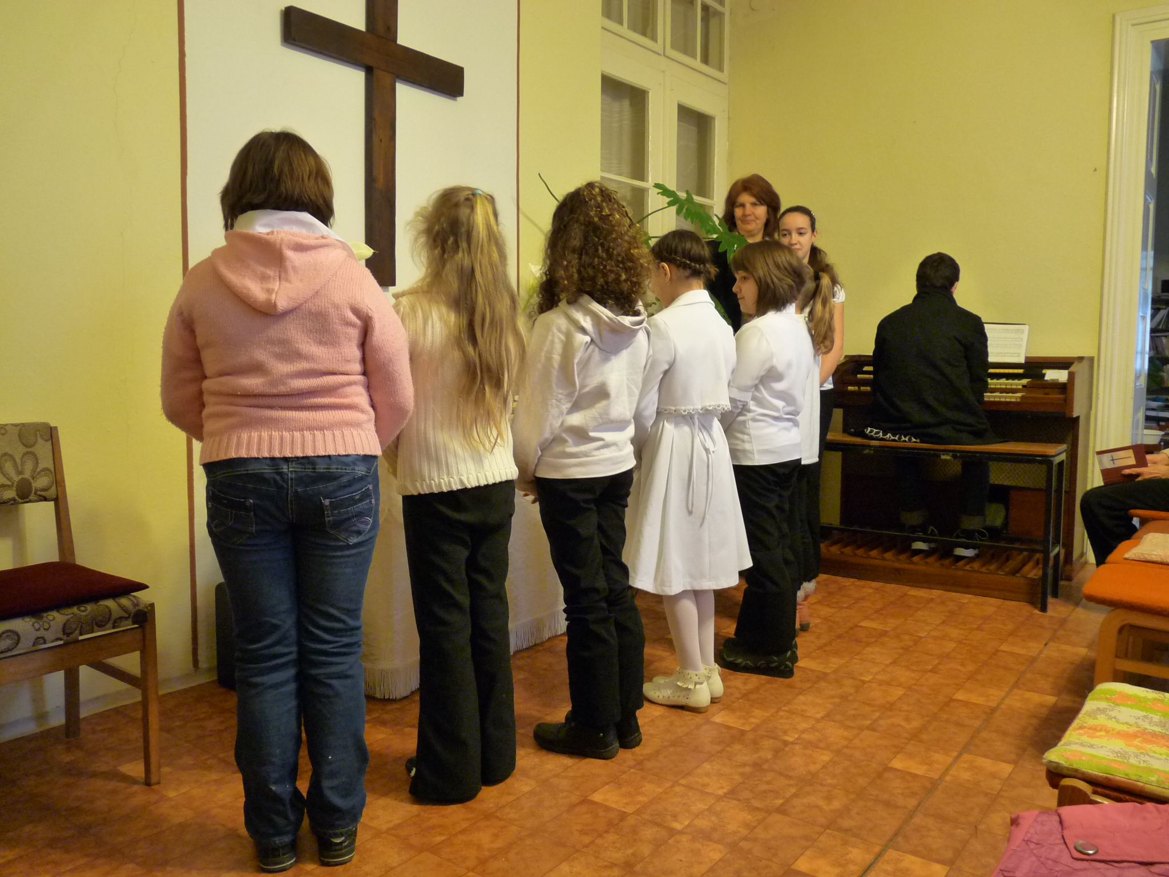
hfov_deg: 65.3
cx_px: 584
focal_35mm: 27
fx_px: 912
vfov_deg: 51.4
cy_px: 438
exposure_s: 1/13
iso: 400
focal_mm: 4.8
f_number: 2.8
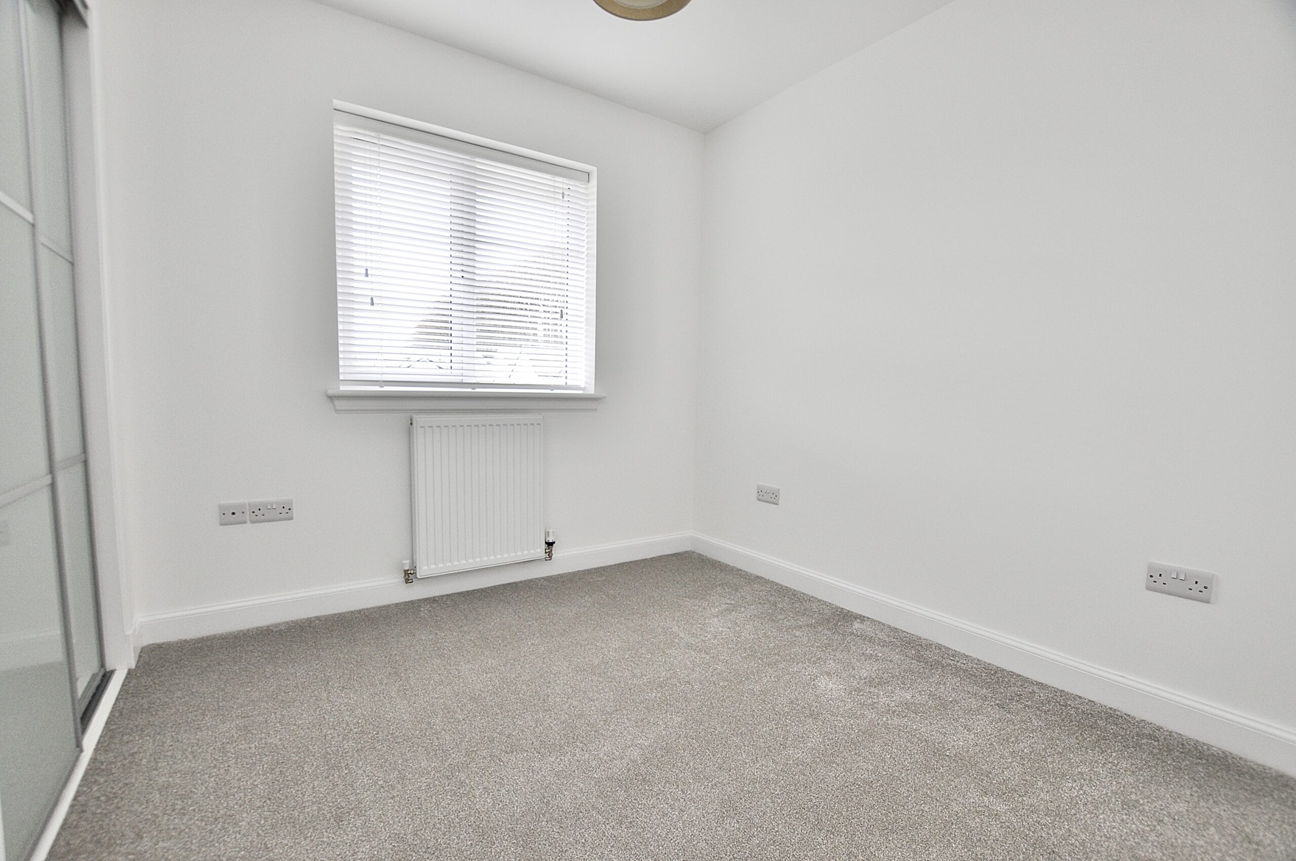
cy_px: 430
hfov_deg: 100.5
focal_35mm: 15
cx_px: 648
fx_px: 539
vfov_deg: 77.2
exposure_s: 1/100
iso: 400
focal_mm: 10
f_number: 5
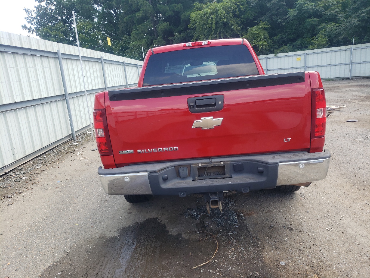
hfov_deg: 67.3
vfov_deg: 53.1
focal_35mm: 26
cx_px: 185
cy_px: 139
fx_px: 278
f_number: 1.5
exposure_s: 1/588
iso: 50
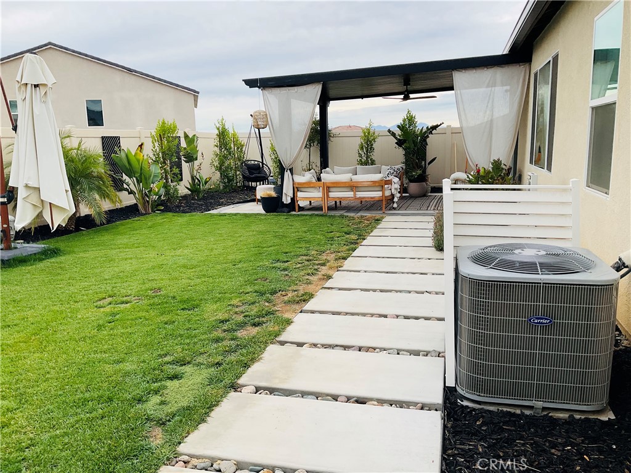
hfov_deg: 61.7
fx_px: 529
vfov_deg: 48.2
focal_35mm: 29
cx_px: 316
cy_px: 236
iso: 16
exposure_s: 1/599
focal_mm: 3
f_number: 1.8
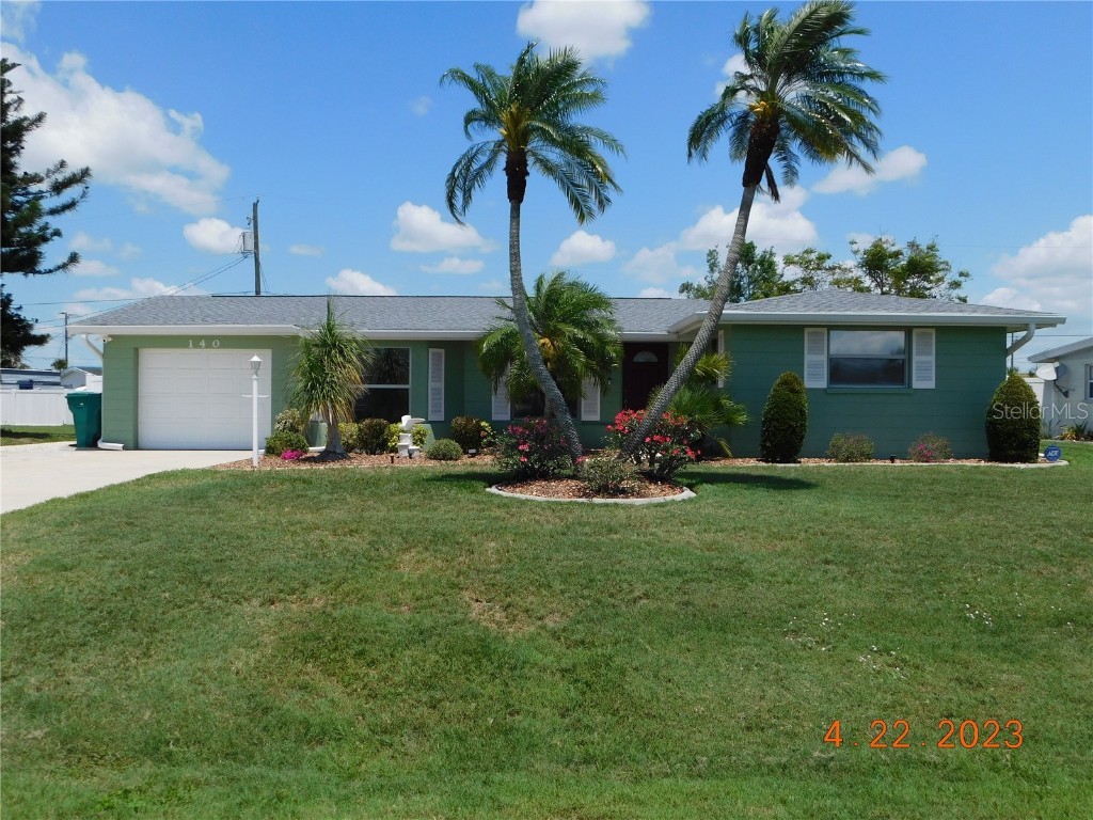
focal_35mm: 30
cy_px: 410
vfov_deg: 46.8
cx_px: 546
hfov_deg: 60.0
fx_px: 947
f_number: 6.4
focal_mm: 5.3
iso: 125
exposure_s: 1/640
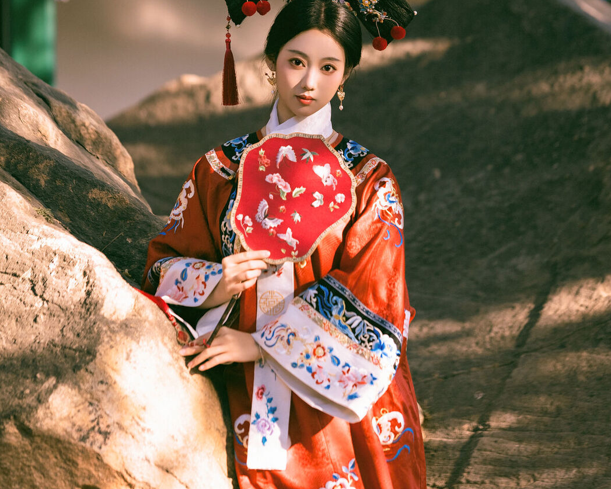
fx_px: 4212
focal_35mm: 233
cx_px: 306
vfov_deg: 6.6
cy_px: 66
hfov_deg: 8.3
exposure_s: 1/320
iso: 100
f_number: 2.8
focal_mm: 165
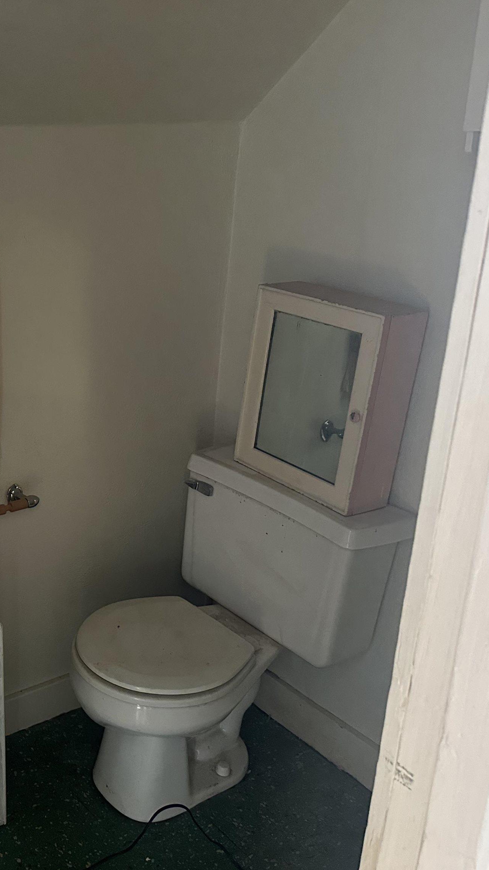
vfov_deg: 56.6
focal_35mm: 35
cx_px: -22
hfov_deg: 30.8
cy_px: 434
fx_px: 807
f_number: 1.78
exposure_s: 1/60
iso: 400
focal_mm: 6.86
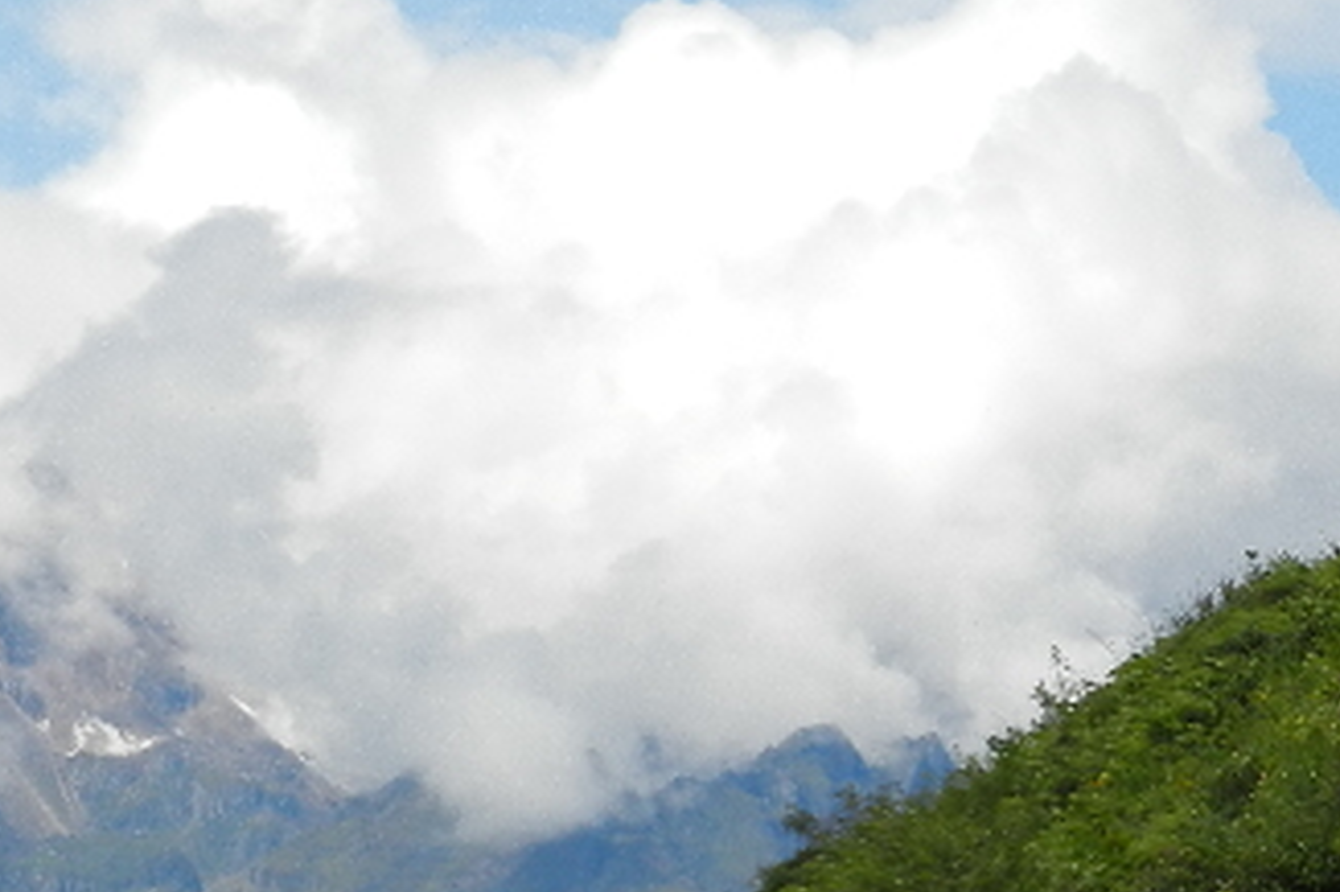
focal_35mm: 421
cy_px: 748
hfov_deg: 4.9
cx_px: 132
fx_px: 15662
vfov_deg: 3.3
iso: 160
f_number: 5.3
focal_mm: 29.7
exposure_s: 1/800
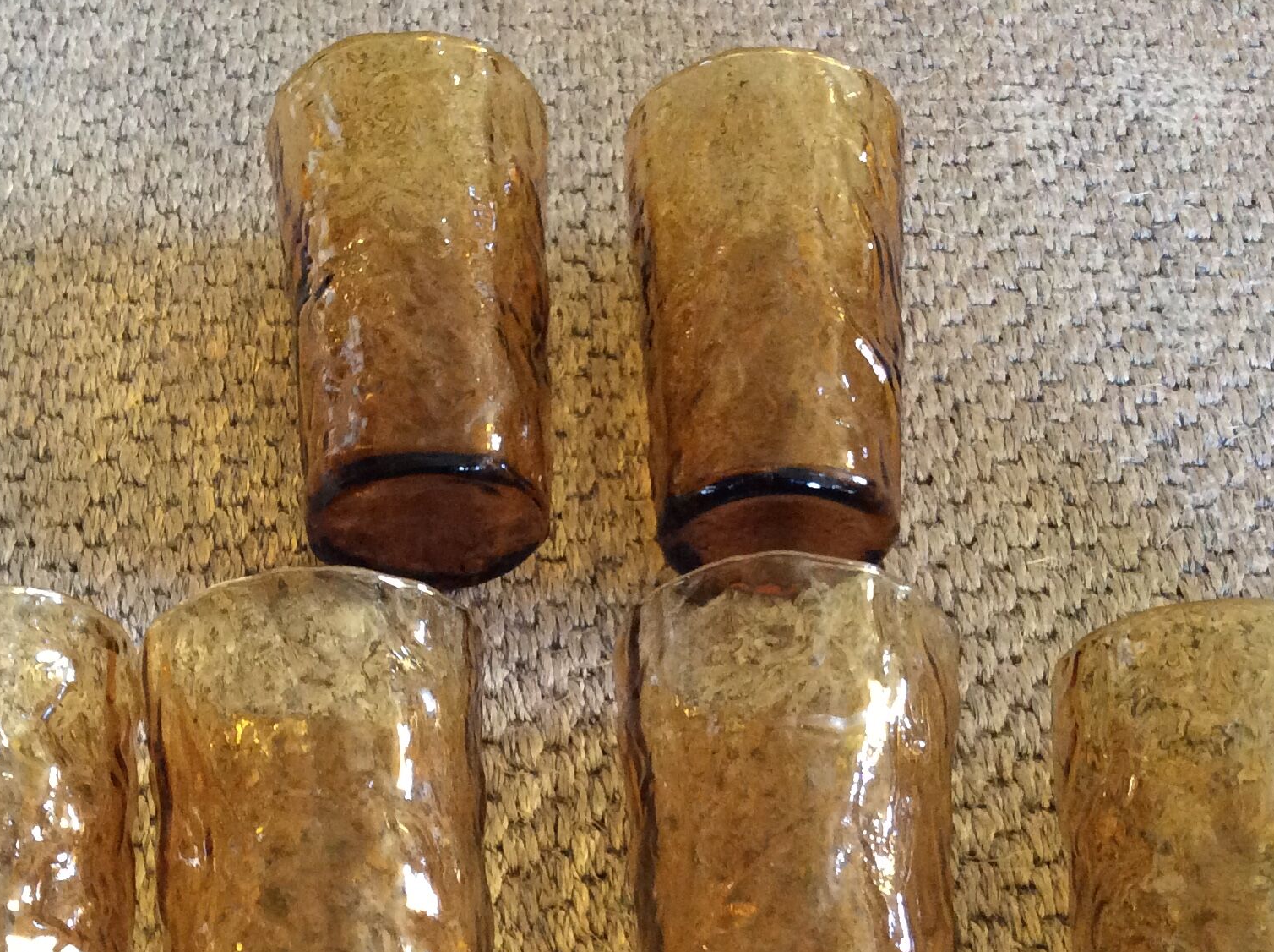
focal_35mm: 55
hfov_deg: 34.9
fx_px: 2021
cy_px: 639
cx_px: 522
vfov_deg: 26.3
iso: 200
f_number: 2.4
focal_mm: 3.3
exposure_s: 1/25
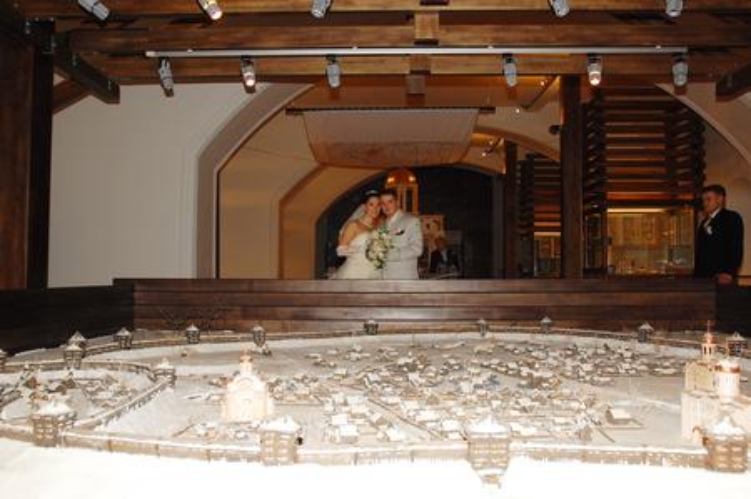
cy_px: 250
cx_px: 376
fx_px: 750
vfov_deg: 36.8
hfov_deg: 53.2
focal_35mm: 36
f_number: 6.3
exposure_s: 1/50
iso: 400
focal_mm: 24
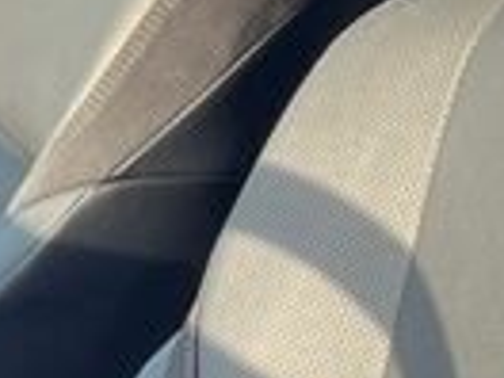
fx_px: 2927
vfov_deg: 7.2
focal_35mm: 201
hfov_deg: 8.8
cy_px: 657
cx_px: -771
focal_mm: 5.1
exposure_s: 1/121
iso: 64
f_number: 1.6
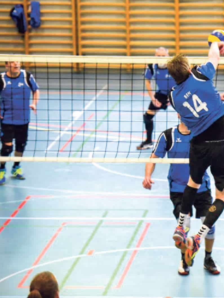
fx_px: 1527
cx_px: 221
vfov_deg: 11.2
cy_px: 149
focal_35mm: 177
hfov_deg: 8.3
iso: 2500
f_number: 2.8
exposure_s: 1/400
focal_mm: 122
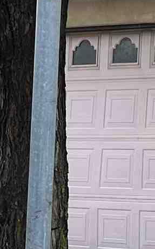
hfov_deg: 6.1
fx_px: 1150
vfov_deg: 12.3
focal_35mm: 170
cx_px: 665
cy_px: 54
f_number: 1.78
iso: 80
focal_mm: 6.86
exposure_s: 1/1131
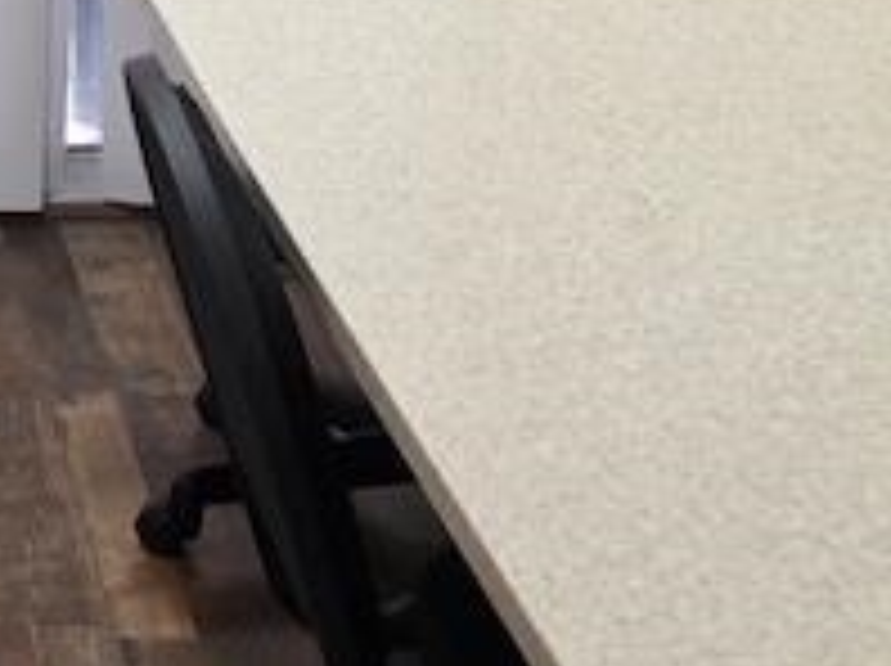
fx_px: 3059
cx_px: -436
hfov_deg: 15.3
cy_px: 76
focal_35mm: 119
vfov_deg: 12.3
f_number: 1.7
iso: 500
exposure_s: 1/120
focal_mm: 6.3
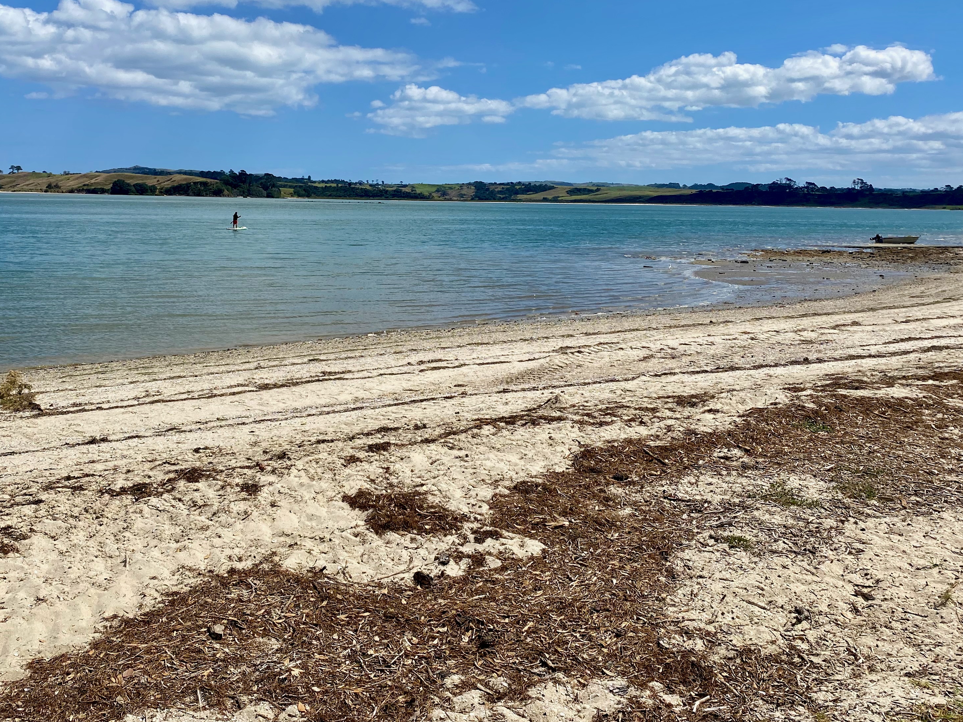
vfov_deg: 39.4
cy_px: 269
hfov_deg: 51.2
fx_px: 1002
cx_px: 416
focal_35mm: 36
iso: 32
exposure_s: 1/7194
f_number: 1.8
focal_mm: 4.25
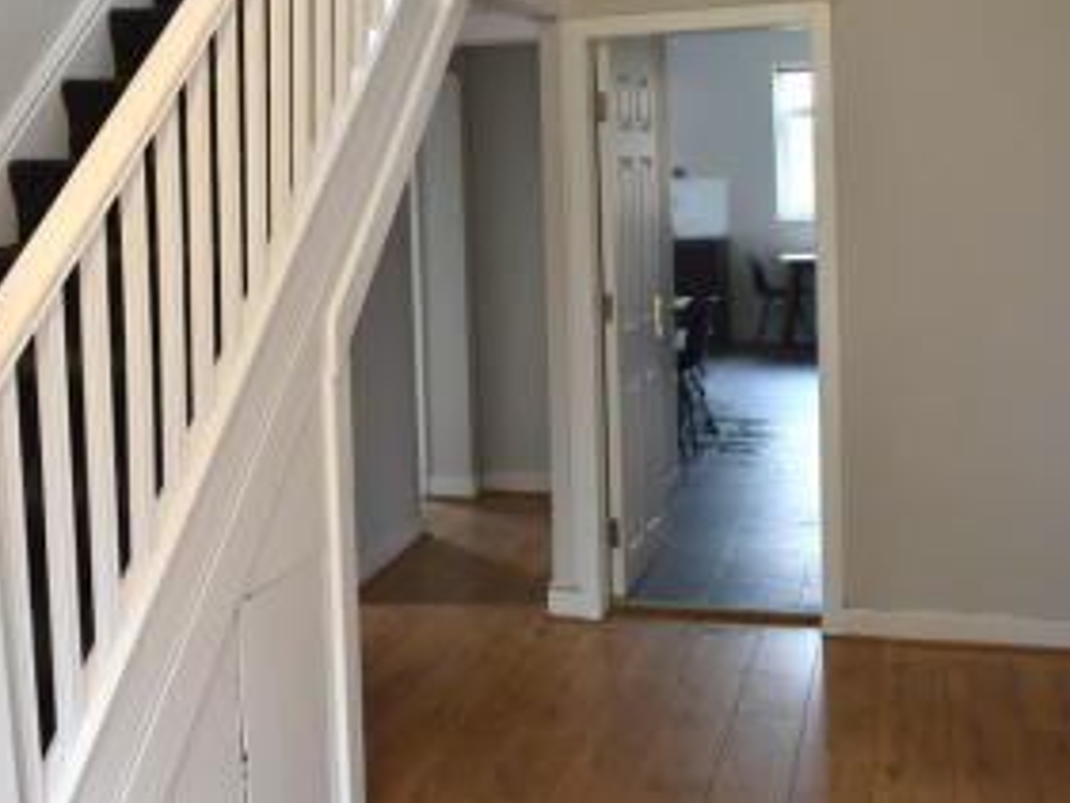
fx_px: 1361
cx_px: 396
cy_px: 207
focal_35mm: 44
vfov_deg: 32.3
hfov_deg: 42.6
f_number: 4.5
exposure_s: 1/80
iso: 400
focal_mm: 18
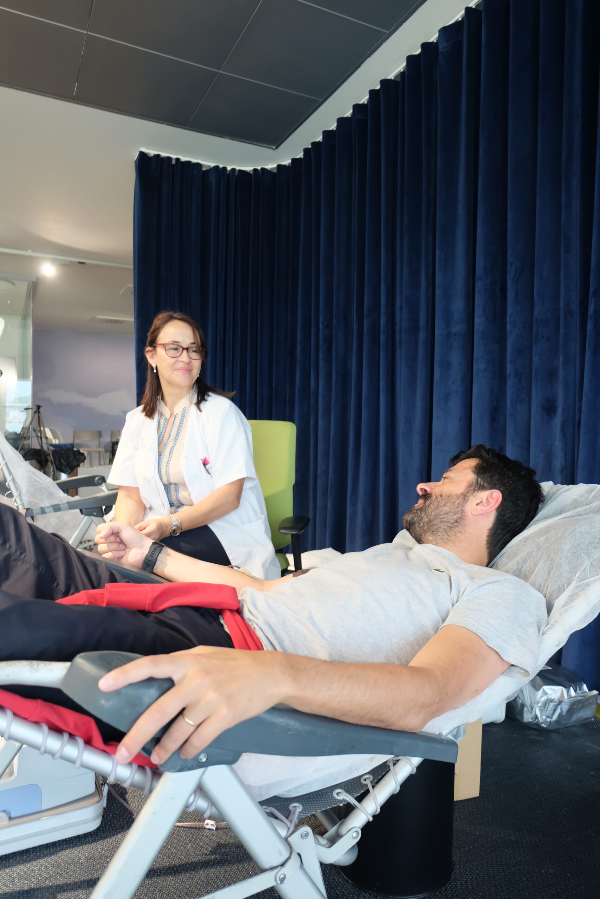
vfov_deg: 73.7
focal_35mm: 24
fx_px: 600
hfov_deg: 53.1
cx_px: 300
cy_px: 450
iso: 400
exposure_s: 1/15
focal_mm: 16
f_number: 3.5
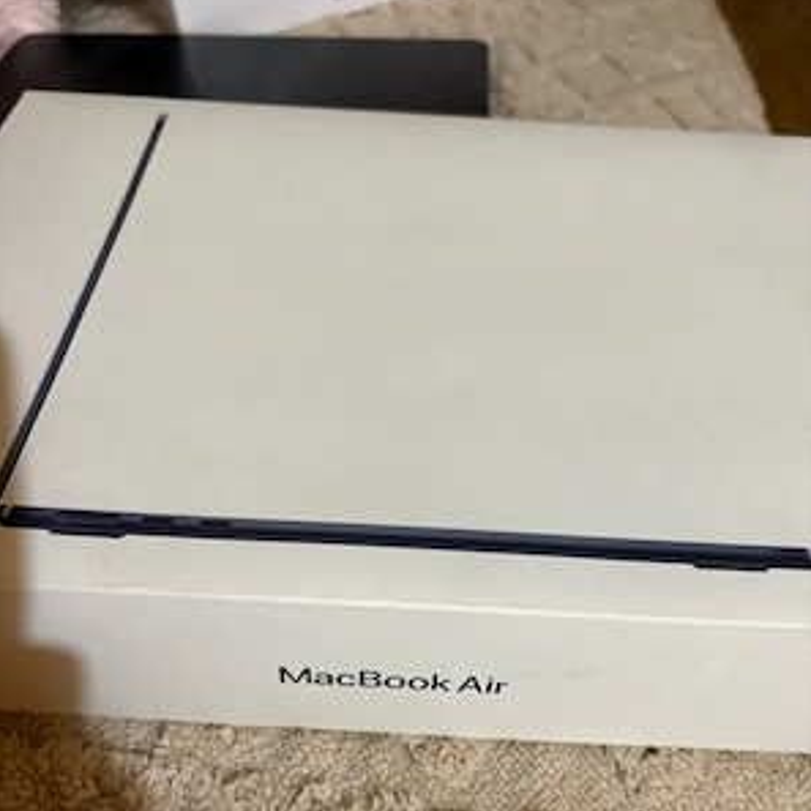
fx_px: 822
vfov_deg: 52.2
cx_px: 404
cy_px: 486
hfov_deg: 52.5
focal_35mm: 31
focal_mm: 5.96
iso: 320
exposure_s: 1/50
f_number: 1.6
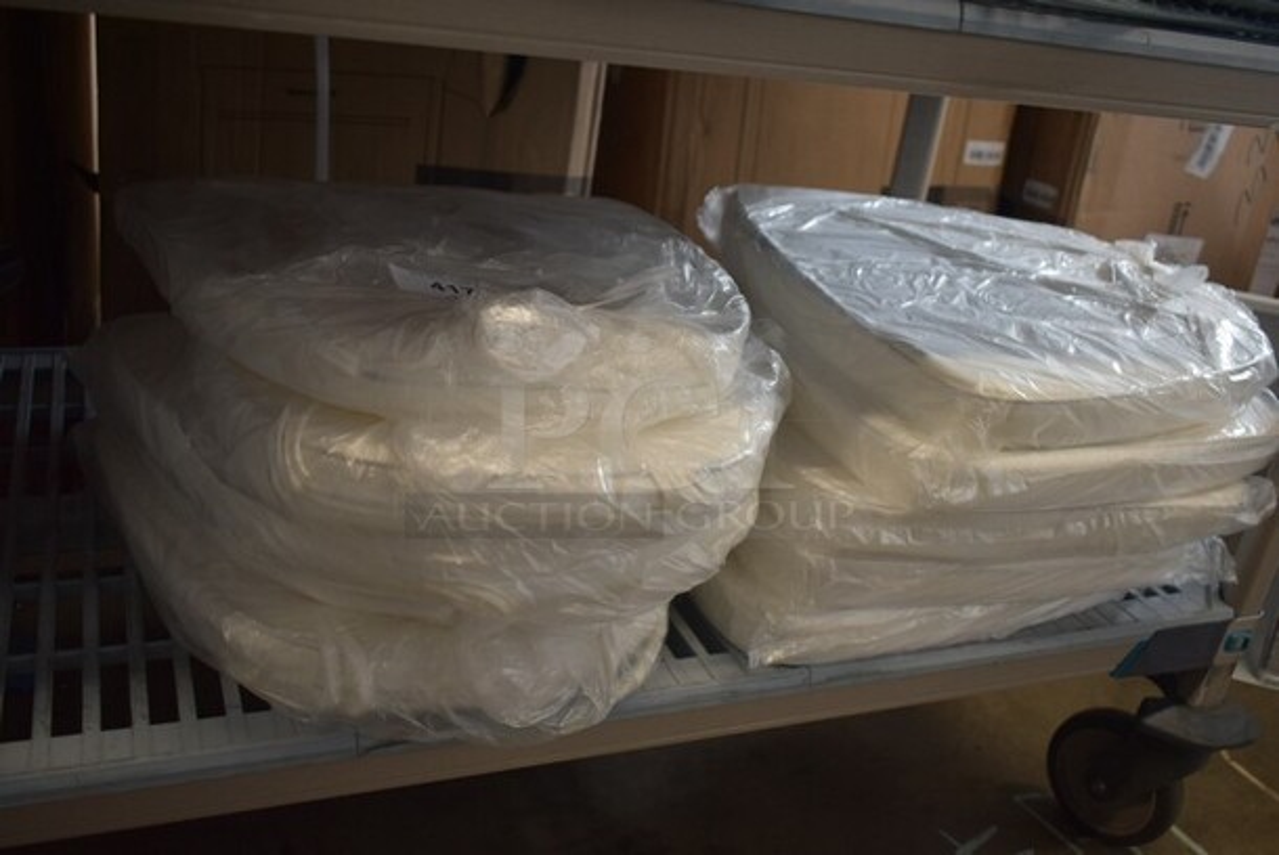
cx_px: 640
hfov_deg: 57.2
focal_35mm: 33
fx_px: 1174
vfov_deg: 40.1
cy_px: 428
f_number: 3.8
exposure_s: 1/50
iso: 400
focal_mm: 22
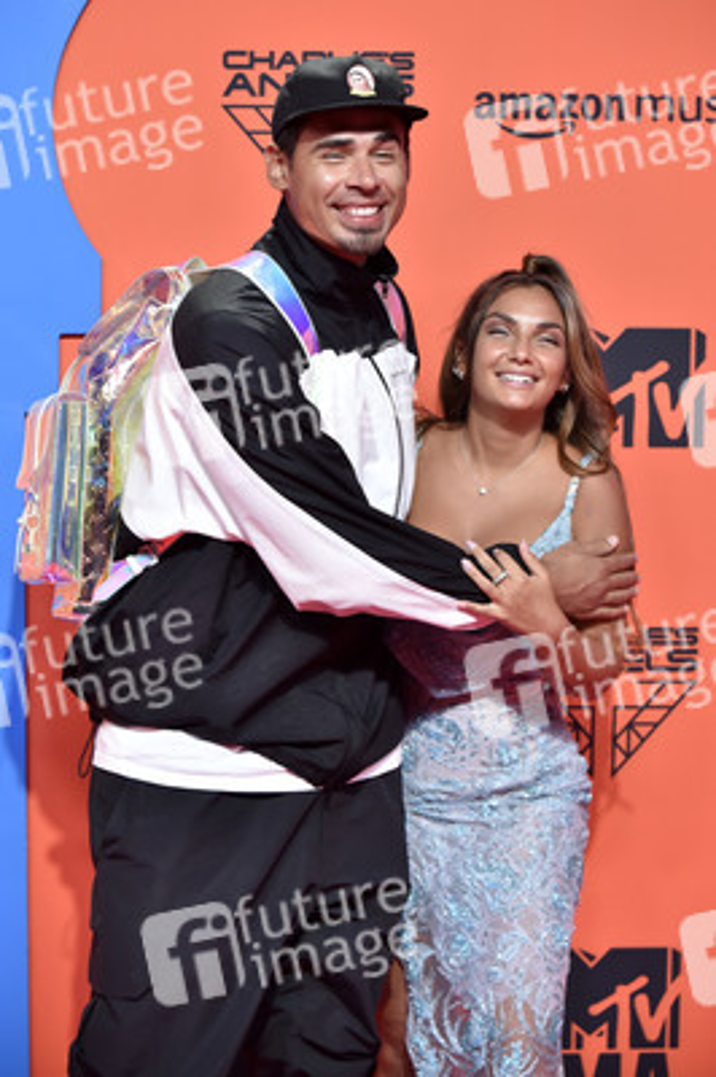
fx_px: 5977
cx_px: 358
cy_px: 538
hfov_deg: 6.9
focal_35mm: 200
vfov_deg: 10.3
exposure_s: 1/250
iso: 2000
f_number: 3.5
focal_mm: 200
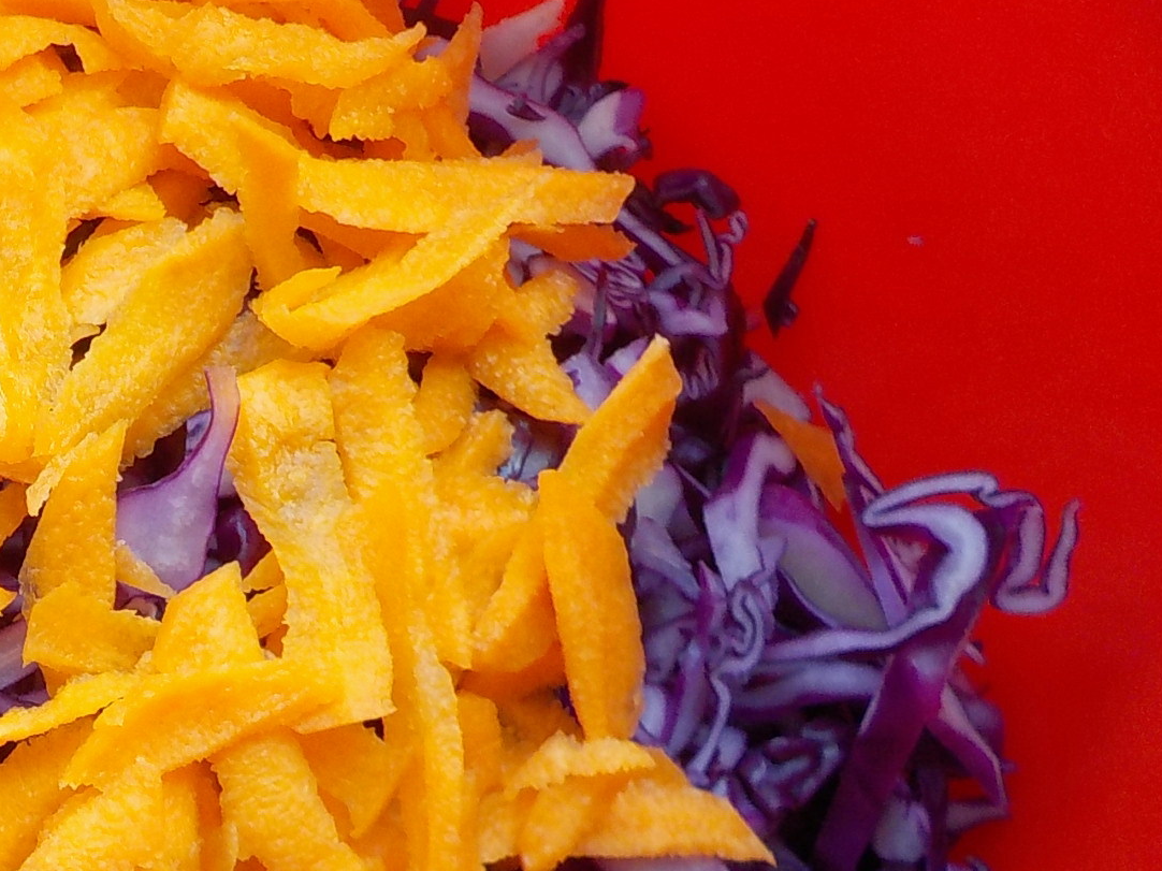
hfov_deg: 28.6
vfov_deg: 22.8
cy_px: 746
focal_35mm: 63
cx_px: -35
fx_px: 2114
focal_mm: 4.1
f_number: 3.3
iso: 125
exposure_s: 1/160
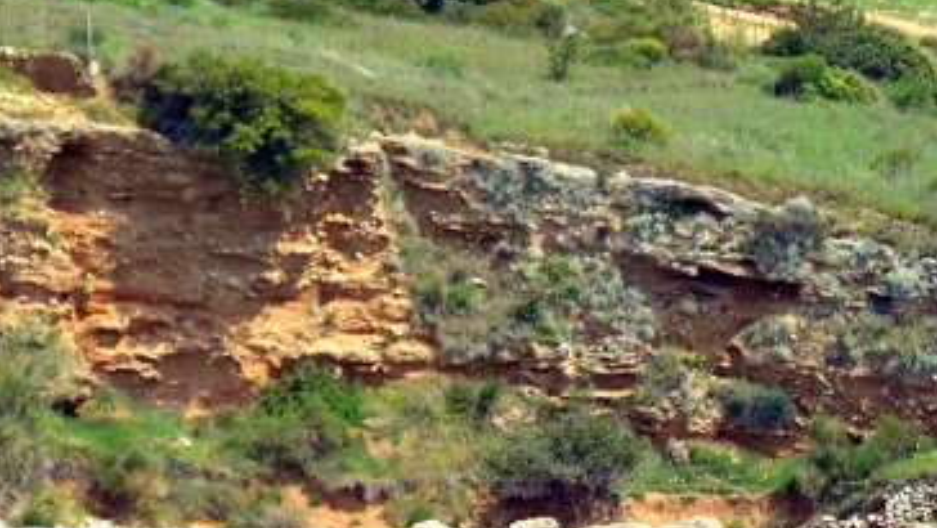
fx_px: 27810
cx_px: 949
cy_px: 135
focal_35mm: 1119
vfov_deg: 1.1
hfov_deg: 1.9
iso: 2200
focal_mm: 260
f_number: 6.3
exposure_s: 1/8000
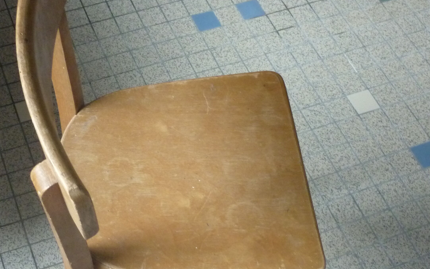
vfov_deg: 22.0
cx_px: 172
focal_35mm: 59
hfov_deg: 34.4
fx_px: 691
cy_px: 163
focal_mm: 5.5
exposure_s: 1/25
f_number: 2.8
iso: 400
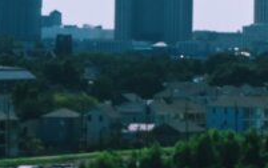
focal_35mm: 279
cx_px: 772
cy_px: 41
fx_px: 2036
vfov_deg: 4.7
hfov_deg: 6.9
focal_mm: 30.5
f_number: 9
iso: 100
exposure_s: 1/640
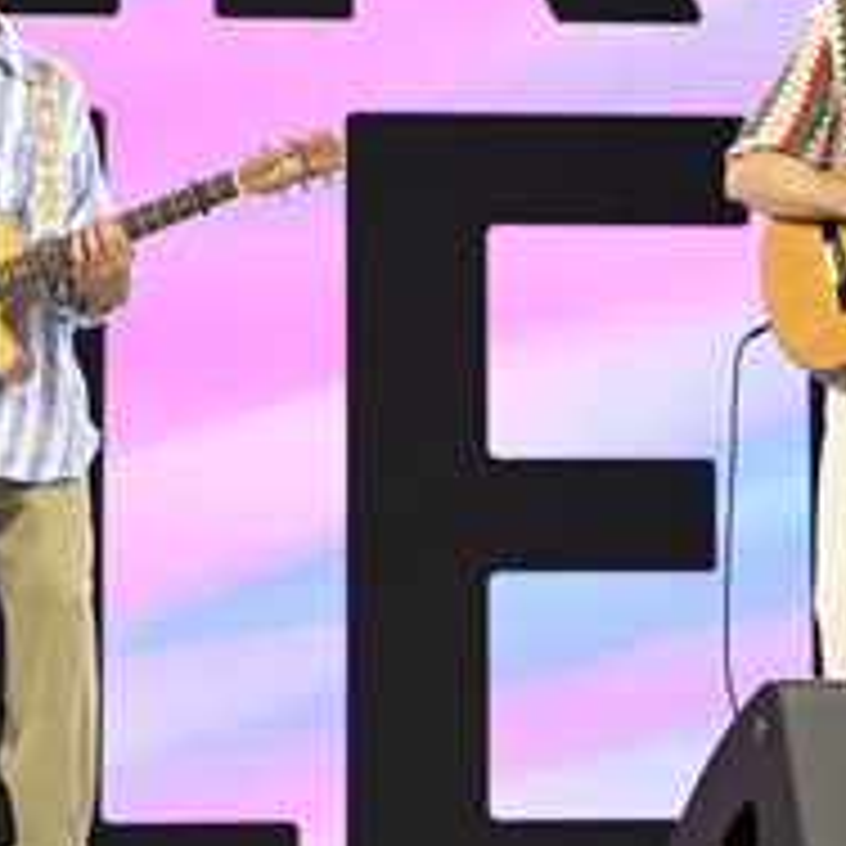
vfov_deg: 8.6
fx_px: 5641
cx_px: 605
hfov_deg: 8.6
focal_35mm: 204
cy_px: 324
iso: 2000
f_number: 3.5
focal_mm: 100
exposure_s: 1/2000
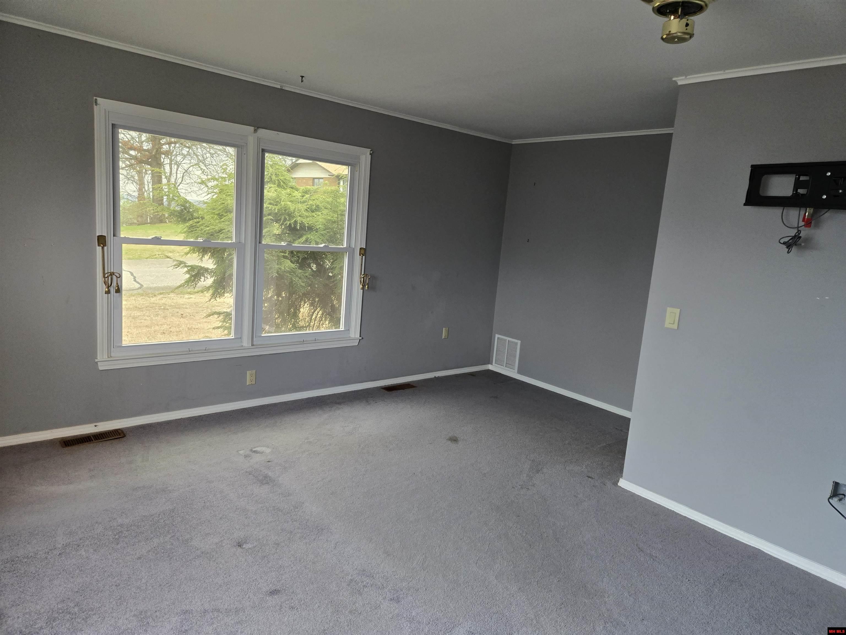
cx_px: 423
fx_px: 562
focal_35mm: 23
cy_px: 318
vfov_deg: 58.9
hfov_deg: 73.9
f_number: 1.8
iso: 400
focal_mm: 5.4
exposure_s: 1/120
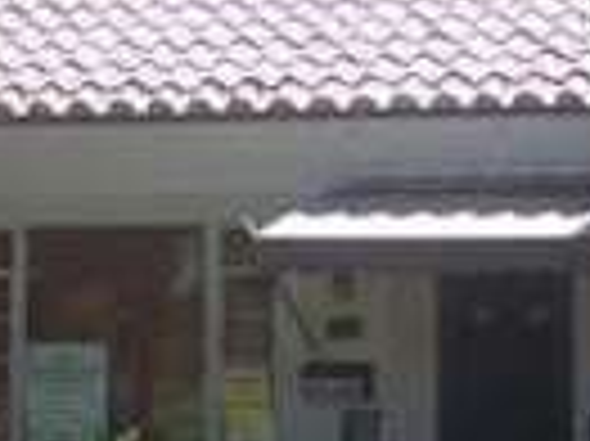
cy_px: 68
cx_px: 153
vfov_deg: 6.6
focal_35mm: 226
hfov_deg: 8.8
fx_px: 3848
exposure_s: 1/400
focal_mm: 7.8
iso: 64
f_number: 2.8
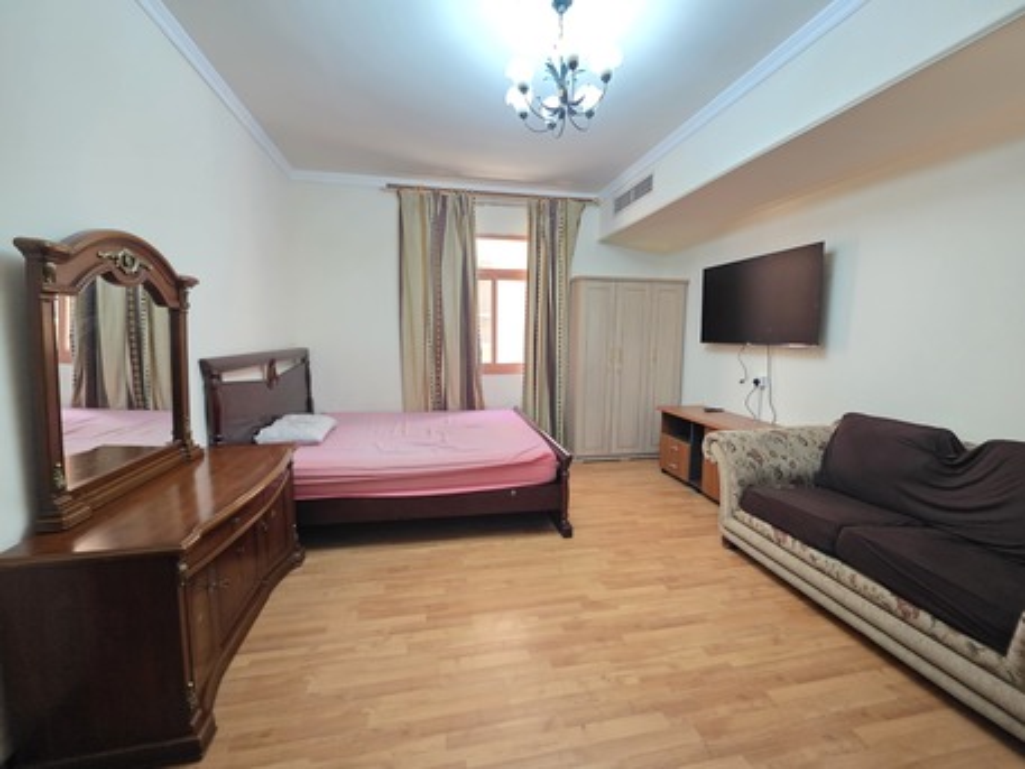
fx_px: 385
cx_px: 512
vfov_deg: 89.9
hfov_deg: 106.2
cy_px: 384
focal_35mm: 13
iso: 800
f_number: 1.9
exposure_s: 1/50
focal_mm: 2.2
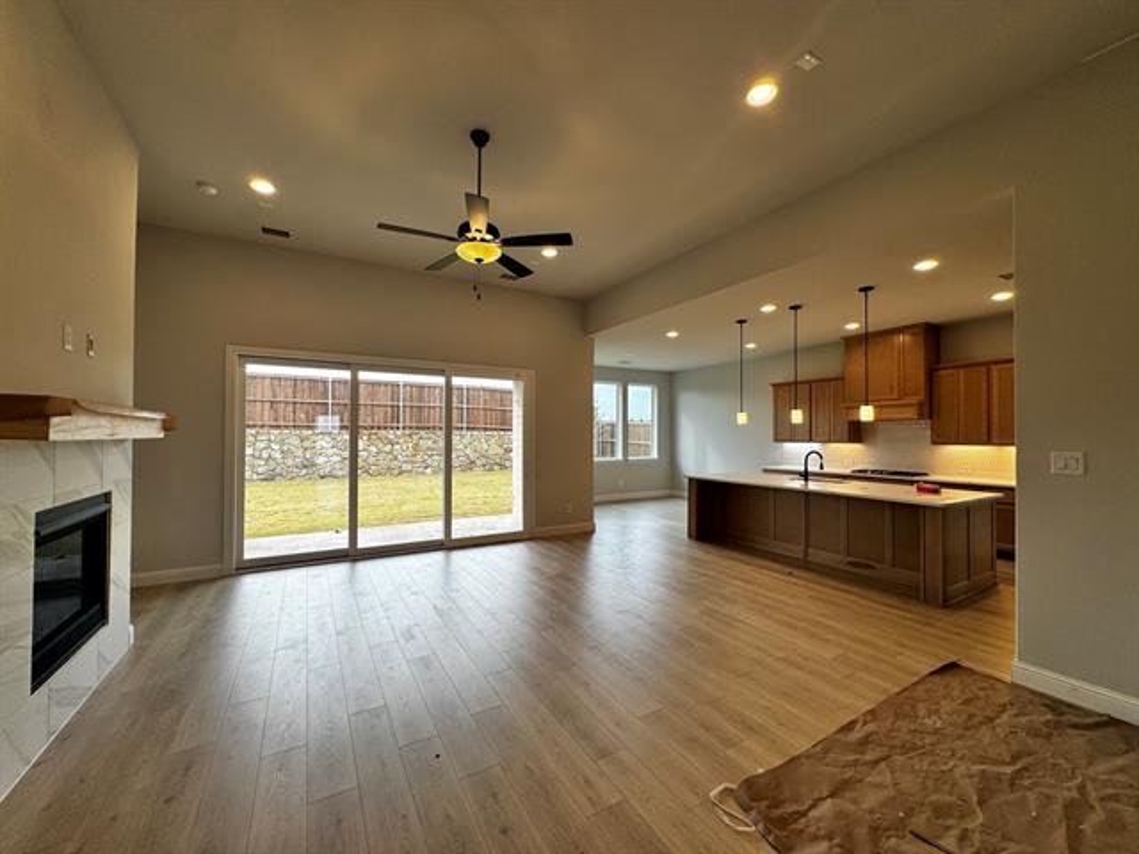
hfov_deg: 102.1
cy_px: 427
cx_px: 570
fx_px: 461
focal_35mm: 14
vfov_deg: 85.7
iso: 50
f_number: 2.2
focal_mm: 2.22
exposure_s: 1/120
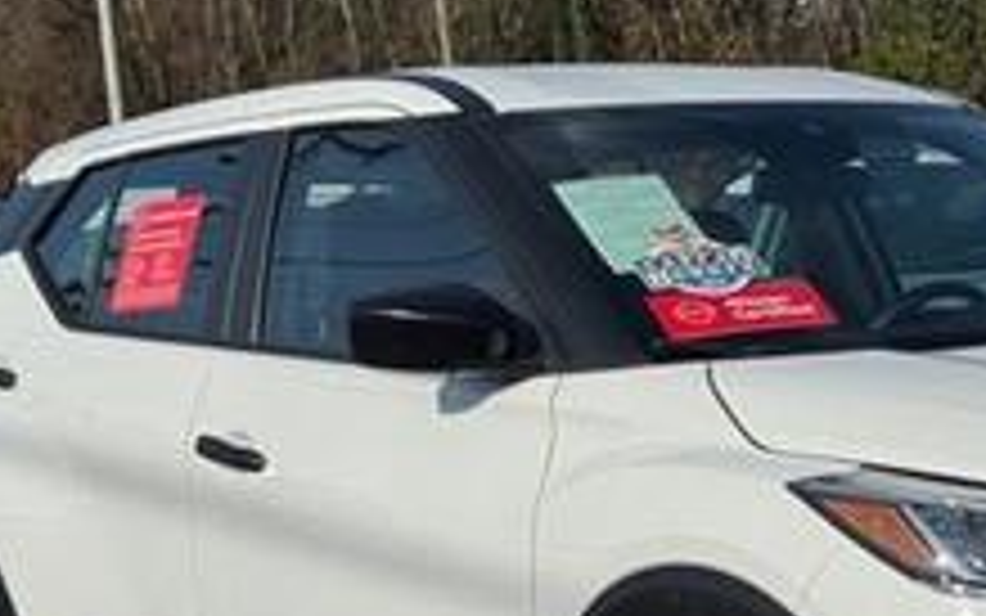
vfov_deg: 11.1
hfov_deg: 17.7
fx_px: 3145
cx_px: 806
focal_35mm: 117
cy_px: 598
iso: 80
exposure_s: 1/12500
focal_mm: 6.76
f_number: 1.78
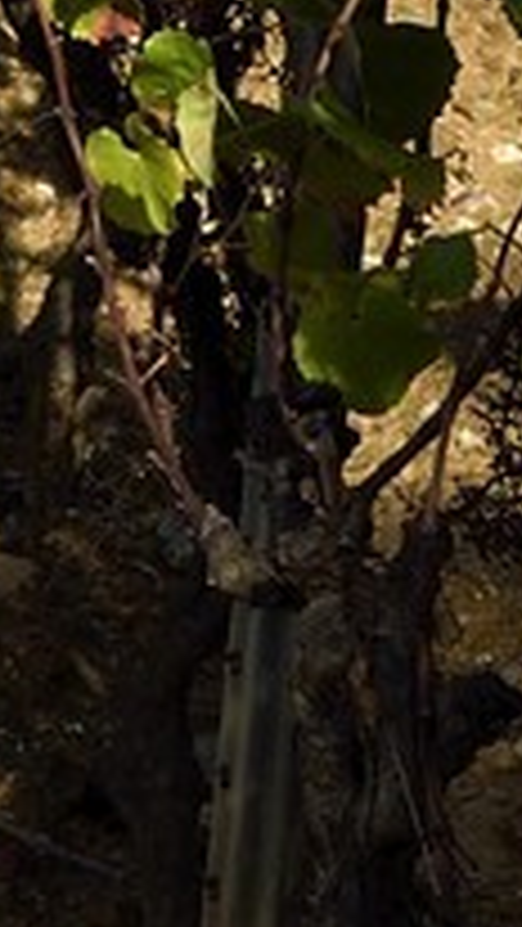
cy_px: -414
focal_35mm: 195
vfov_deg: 10.7
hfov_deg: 4.9
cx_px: -2290
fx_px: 4794
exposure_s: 1/250
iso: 200
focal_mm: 24
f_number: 13
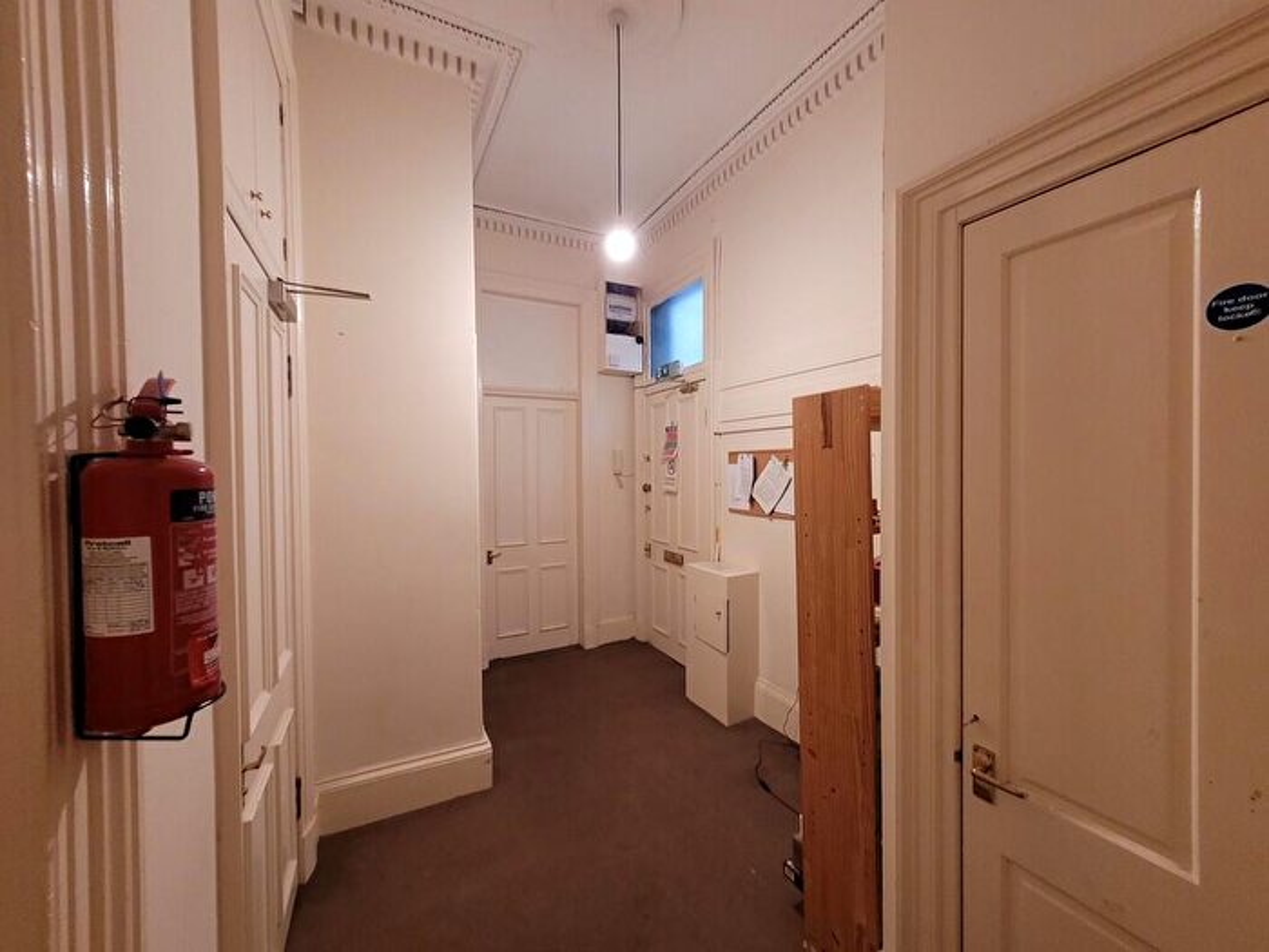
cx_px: 634
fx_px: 477
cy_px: 476
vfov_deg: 89.9
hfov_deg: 106.2
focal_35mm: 13
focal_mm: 1.74
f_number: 2.2
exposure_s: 1/33
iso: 320
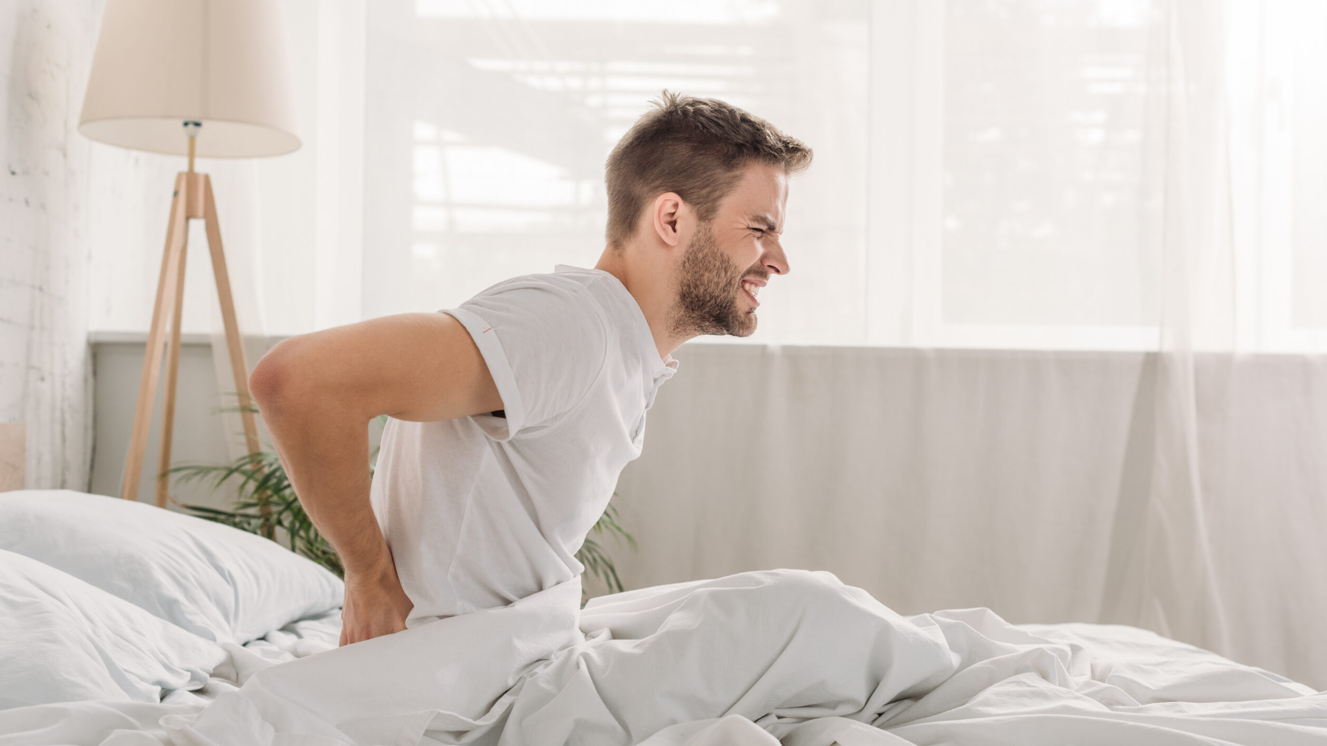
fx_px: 1865
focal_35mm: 53
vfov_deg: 22.6
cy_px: 390
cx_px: 668
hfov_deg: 39.2
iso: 400
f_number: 4
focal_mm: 50
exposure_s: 1/200
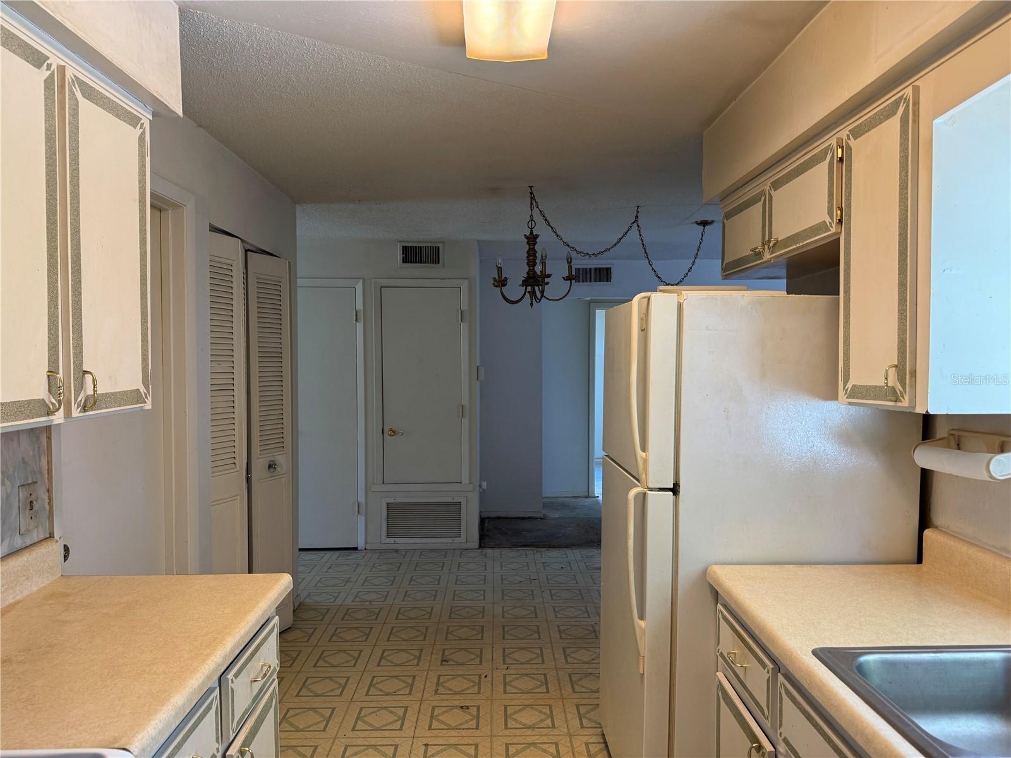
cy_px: 379
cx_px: 506
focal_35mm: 24
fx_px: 701
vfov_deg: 56.8
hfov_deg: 71.6
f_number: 1.78
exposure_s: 1/120
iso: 160
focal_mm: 6.76
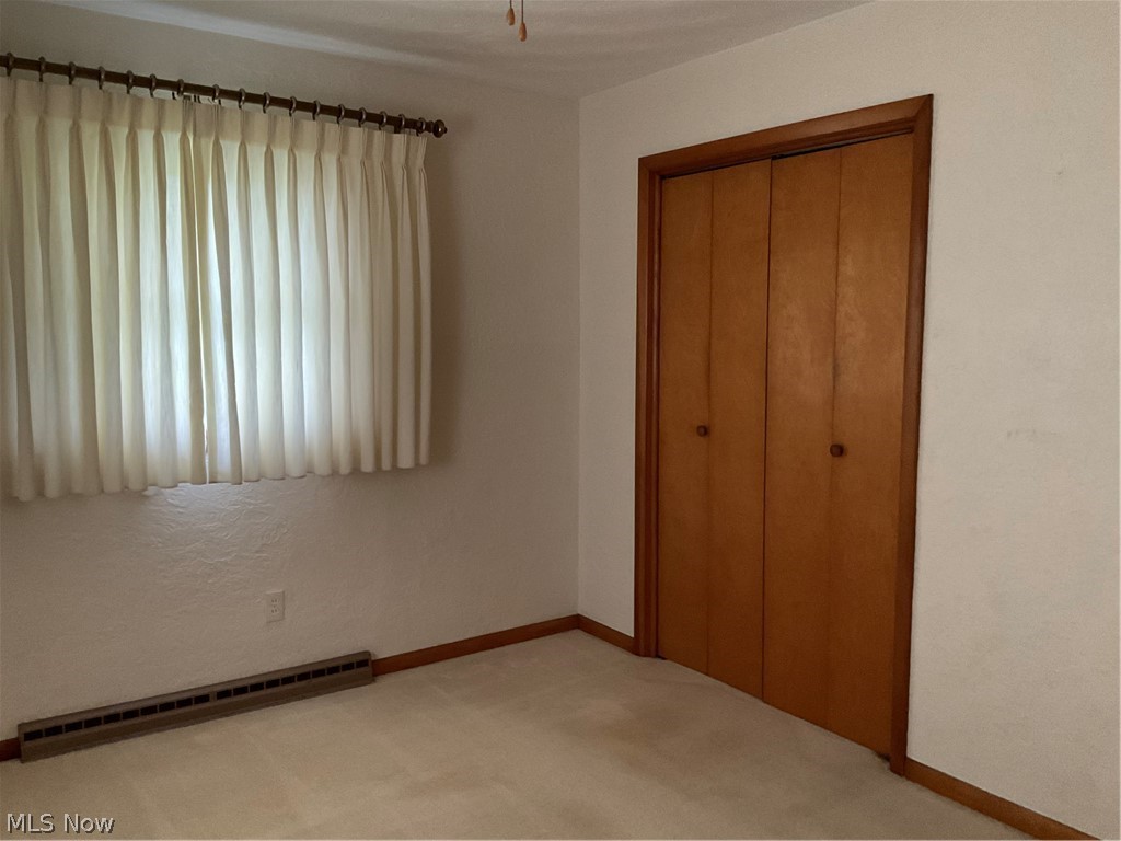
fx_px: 939
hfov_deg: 61.7
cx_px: 560
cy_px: 420
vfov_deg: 48.2
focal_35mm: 29
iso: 320
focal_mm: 3
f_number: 1.8
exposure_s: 1/30
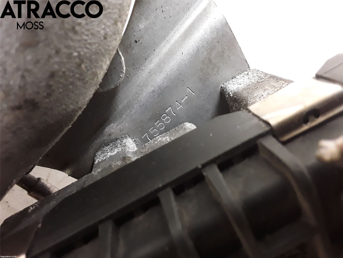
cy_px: 129
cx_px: 172
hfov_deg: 63.4
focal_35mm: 28
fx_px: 277
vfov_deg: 49.7
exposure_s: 1/33
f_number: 1.9
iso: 200
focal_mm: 2.91
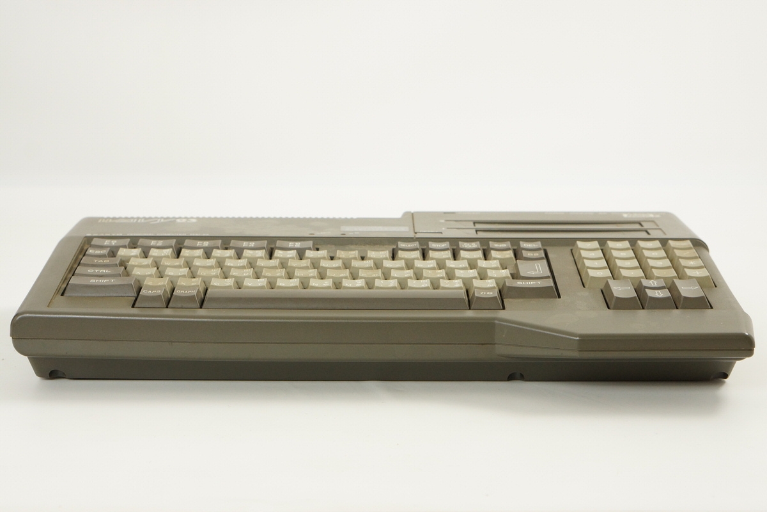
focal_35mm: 75
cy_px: 256
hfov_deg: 27.0
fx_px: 1598
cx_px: 384
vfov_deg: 18.2
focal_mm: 50
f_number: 6.3
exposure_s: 1/80
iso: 1000
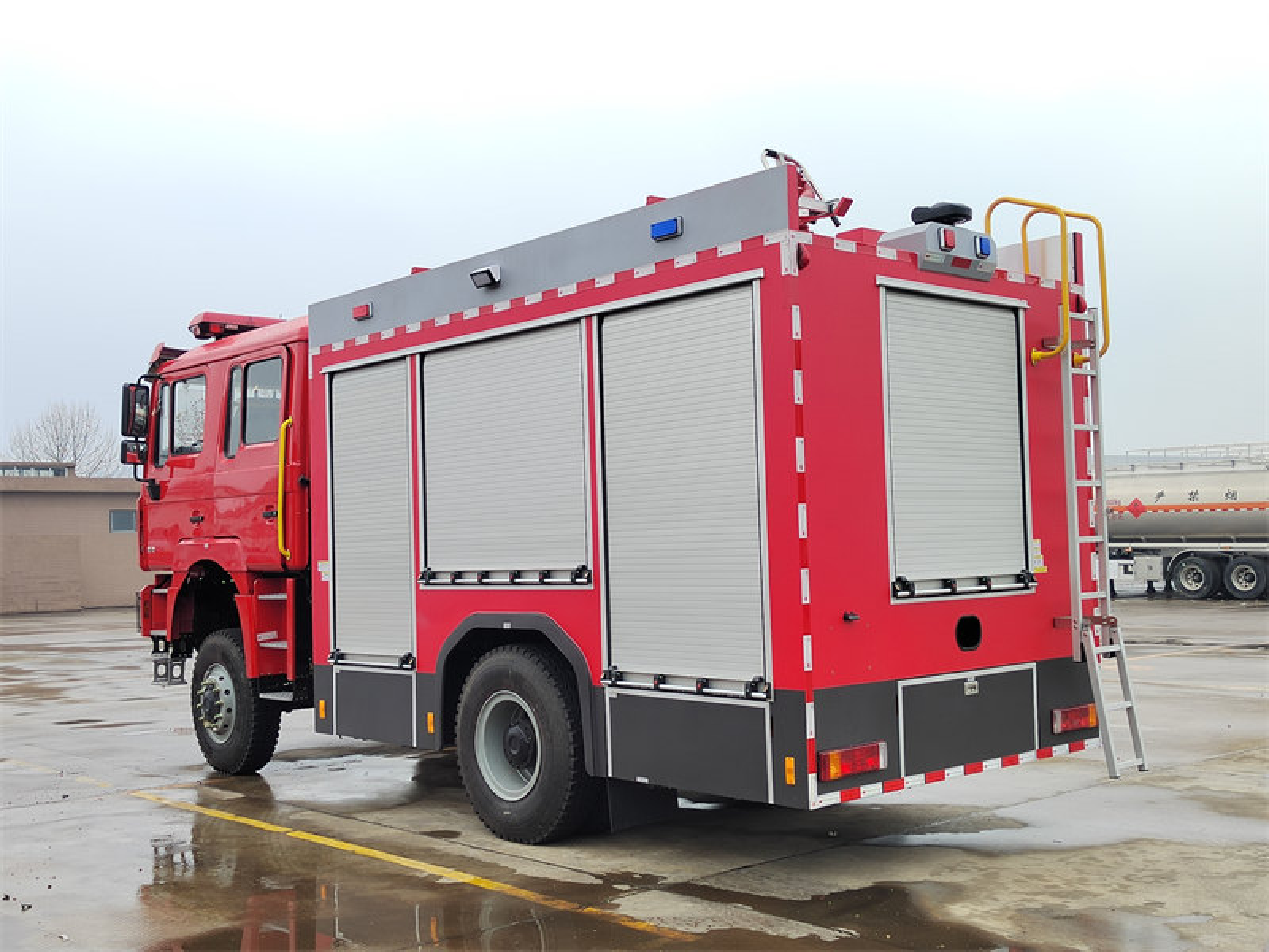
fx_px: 1393
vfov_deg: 37.7
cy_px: 476
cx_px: 634
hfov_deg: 49.0
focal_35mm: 38
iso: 100
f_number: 1.9
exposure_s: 1/146
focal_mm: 5.52
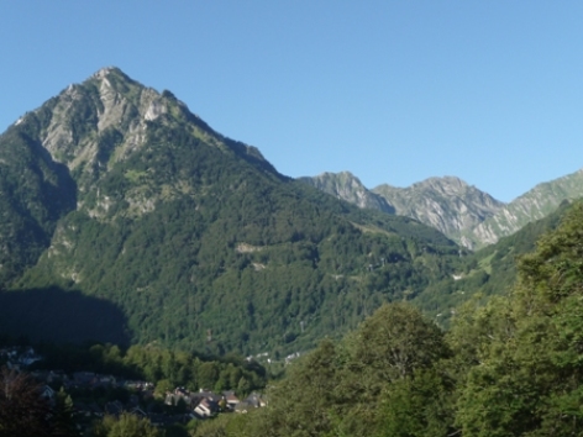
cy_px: 218
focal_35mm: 58
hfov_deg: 33.2
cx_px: 292
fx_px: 977
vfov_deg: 25.2
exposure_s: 1/400
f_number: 4.4
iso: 100
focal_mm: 9.8
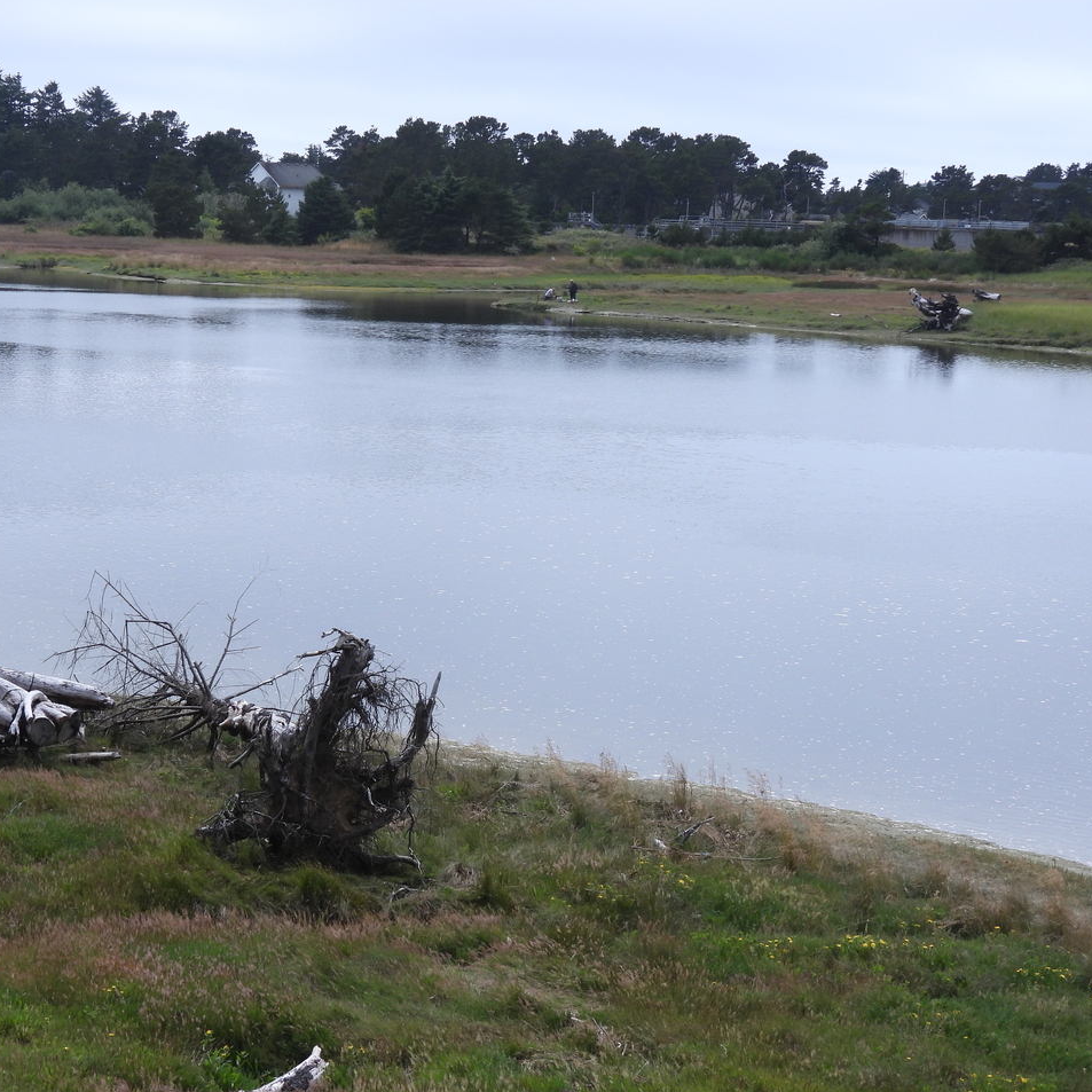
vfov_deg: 19.5
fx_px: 3176
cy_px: 543
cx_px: 371
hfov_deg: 19.5
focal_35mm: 89
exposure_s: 1/1000
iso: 100
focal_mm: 13.4
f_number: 3.5
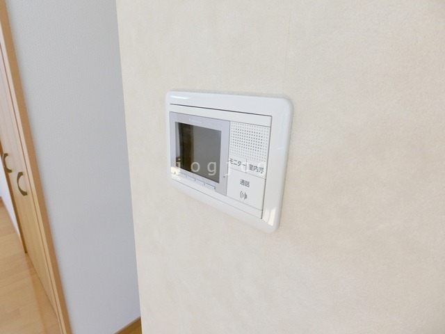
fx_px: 244
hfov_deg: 84.7
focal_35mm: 19
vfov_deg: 68.7
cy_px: 167
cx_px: 222
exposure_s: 1/125
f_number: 2.7
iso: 200
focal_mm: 4.06
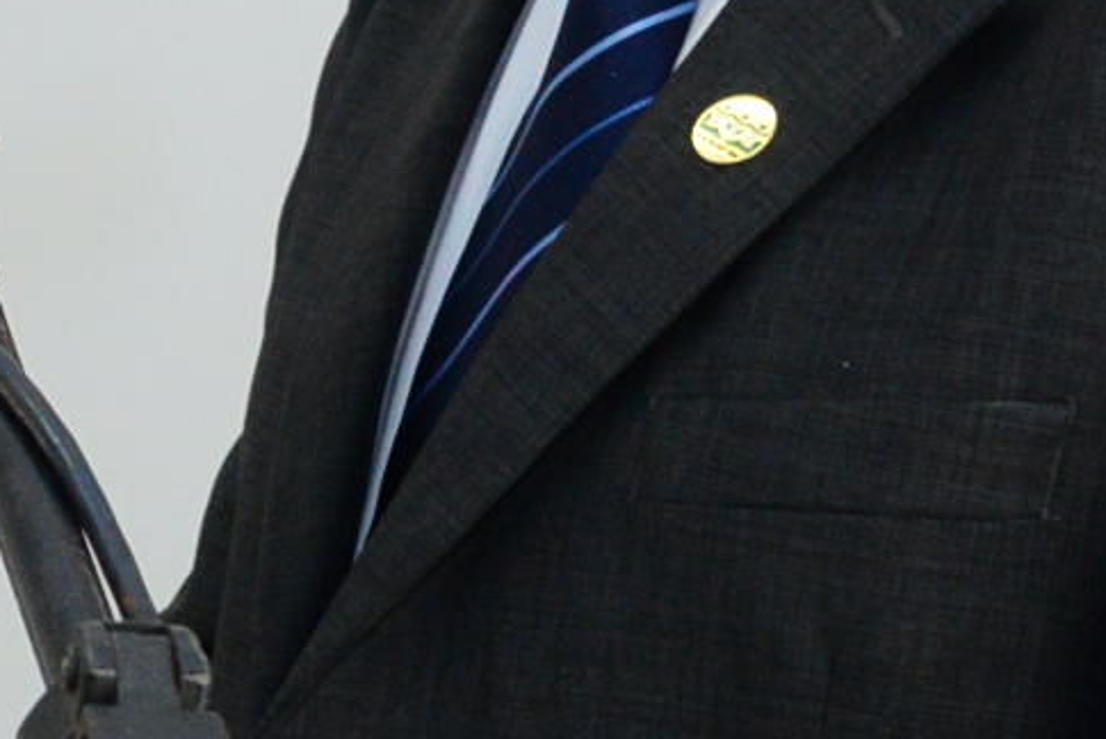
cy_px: 164
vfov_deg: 7.4
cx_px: -1361
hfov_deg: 9.9
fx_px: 5718
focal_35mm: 186
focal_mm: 30
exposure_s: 1/125
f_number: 7.1
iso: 2000
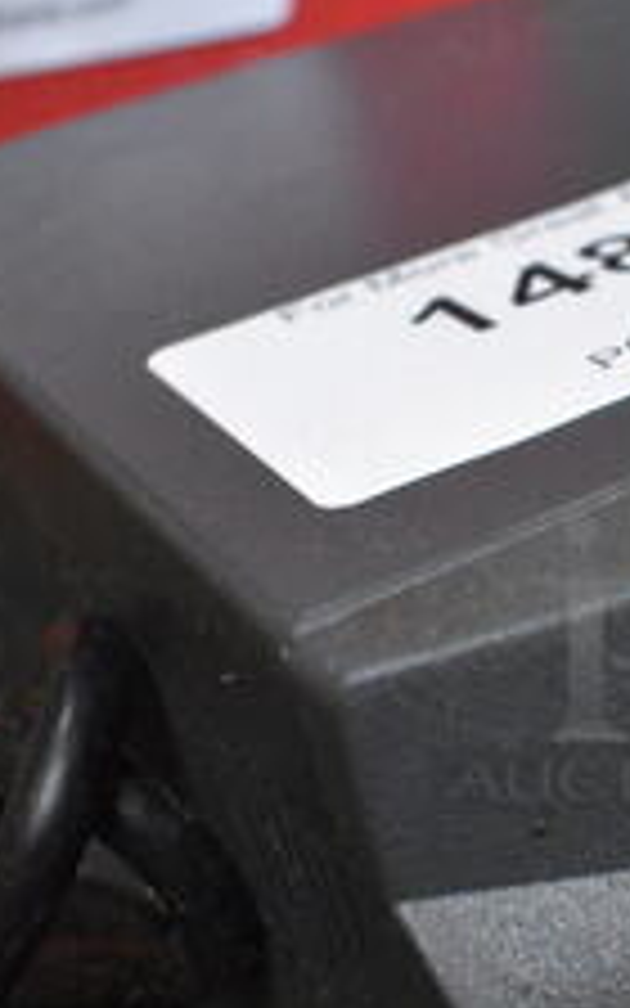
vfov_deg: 27.4
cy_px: 652
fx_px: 2060
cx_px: 765
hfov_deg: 16.6
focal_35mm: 75
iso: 3200
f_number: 3.5
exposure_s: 1/60
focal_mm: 18
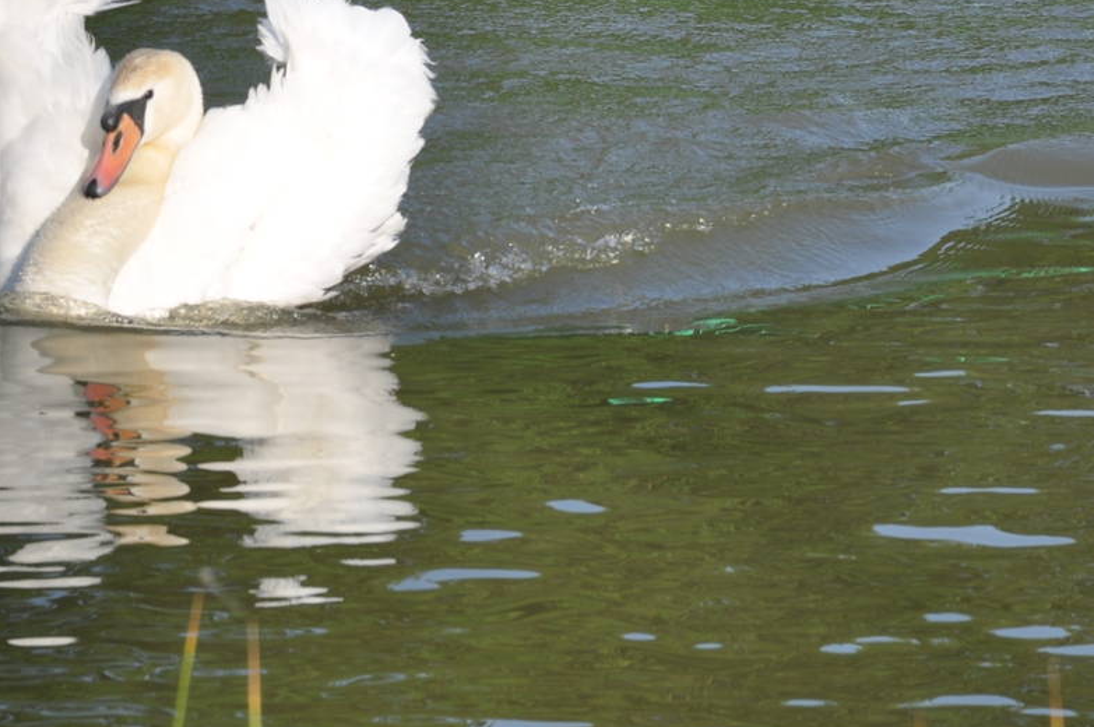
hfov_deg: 6.4
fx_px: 9774
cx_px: 222
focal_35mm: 322
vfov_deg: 4.3
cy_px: 154
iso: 200
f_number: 11
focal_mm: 105
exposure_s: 1/200
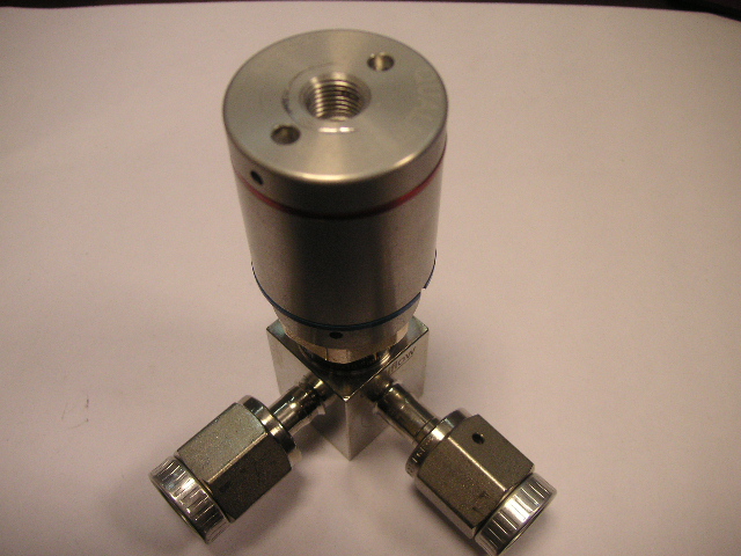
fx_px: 792
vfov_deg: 38.7
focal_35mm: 37
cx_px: 370
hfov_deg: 50.1
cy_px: 278
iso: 80
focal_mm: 6.1
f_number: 2.8
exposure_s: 1/45
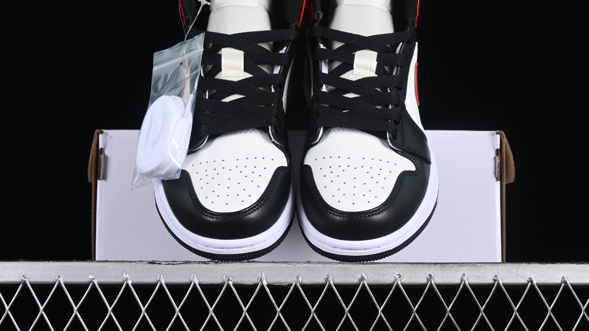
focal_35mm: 79
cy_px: 139
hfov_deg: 26.9
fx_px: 1234
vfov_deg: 15.3
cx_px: 295
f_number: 7.1
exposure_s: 1/60
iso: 160
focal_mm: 50
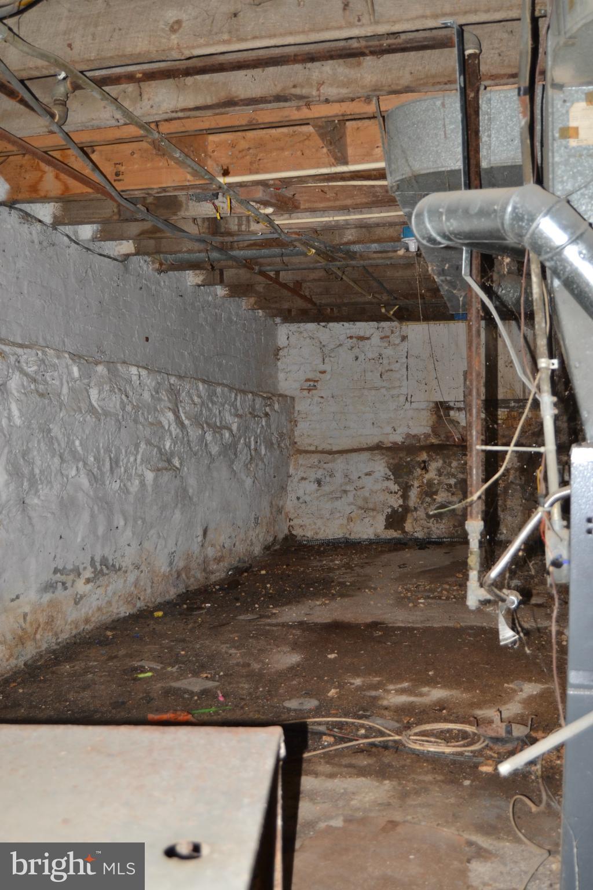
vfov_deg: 53.1
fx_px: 889
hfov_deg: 36.9
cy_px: 445
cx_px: 296
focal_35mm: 36
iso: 400
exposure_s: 1/60
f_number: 3.8
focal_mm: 24
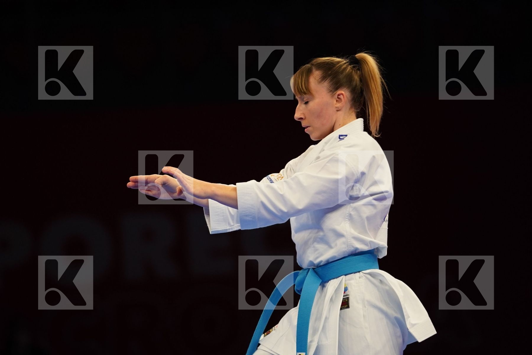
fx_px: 4433
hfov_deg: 6.9
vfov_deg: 4.6
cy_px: 178
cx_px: 266
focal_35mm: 300
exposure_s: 1/500
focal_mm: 200
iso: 1250
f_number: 2.8
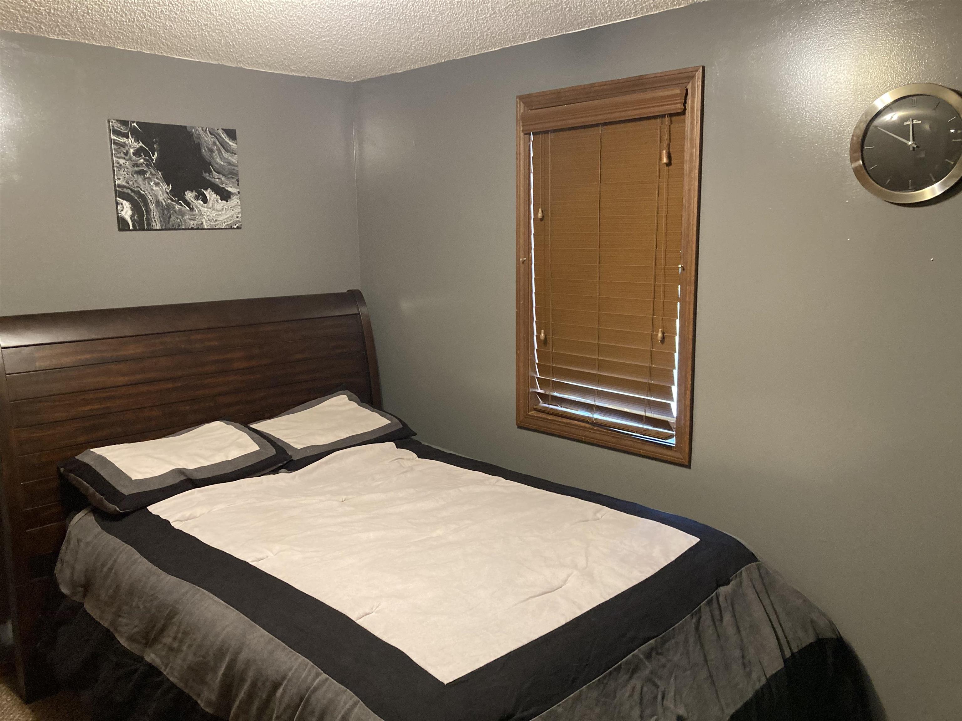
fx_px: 778
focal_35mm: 28
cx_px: 481
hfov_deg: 63.4
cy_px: 360
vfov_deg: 49.7
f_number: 1.8
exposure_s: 1/40
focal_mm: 3.99
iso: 320
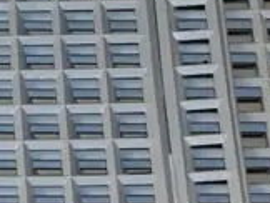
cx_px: -107
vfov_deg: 5.1
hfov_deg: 6.7
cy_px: 82
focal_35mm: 290
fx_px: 2265
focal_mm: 23
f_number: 5.6
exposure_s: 1/160
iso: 3200
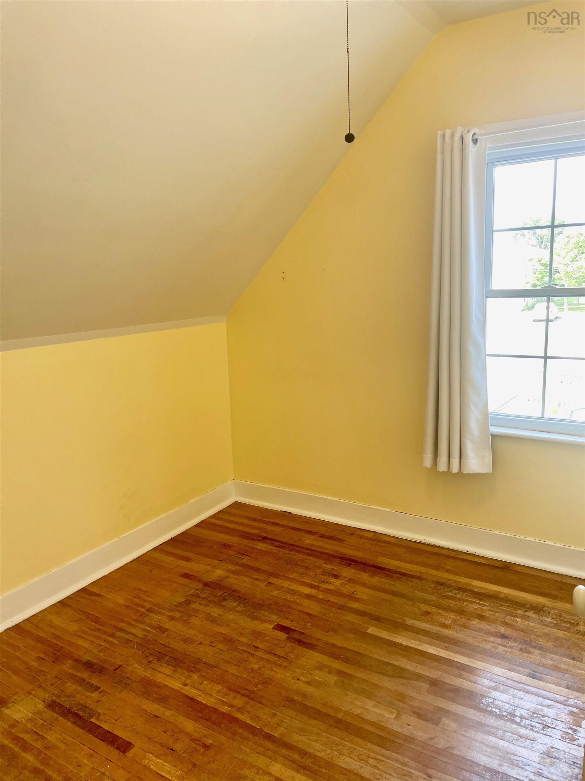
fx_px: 586
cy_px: 390
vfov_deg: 67.3
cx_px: 292
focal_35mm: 26
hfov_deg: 53.1
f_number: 1.6
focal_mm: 4.2
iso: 100
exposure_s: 1/121
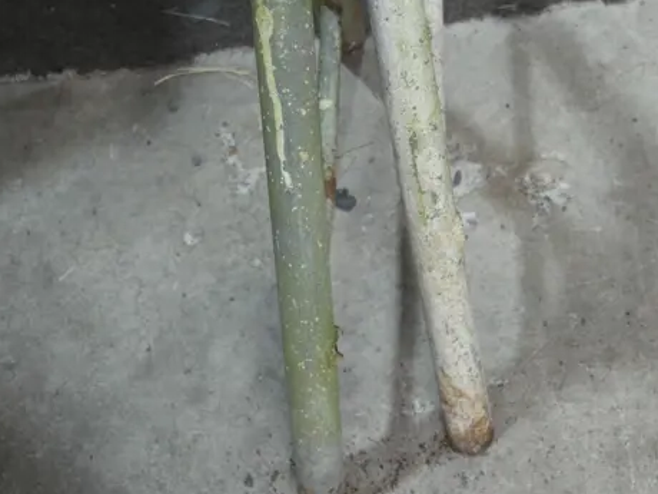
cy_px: -51
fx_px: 1863
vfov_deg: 14.7
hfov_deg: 19.2
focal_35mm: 98
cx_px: 721
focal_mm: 22
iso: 200
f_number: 4.7
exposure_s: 1/80
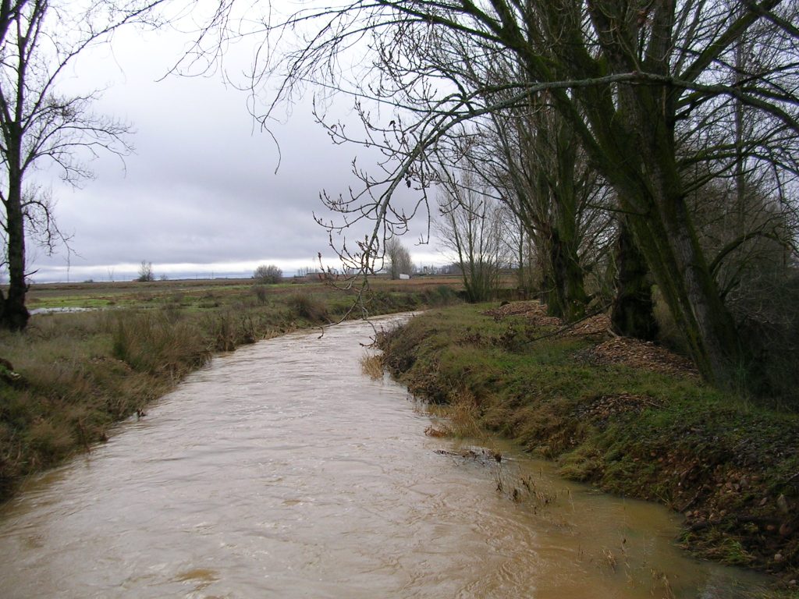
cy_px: 300
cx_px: 400
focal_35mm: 38
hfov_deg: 49.0
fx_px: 877
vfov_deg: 37.7
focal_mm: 5.8
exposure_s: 1/370
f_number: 2.8
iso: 50
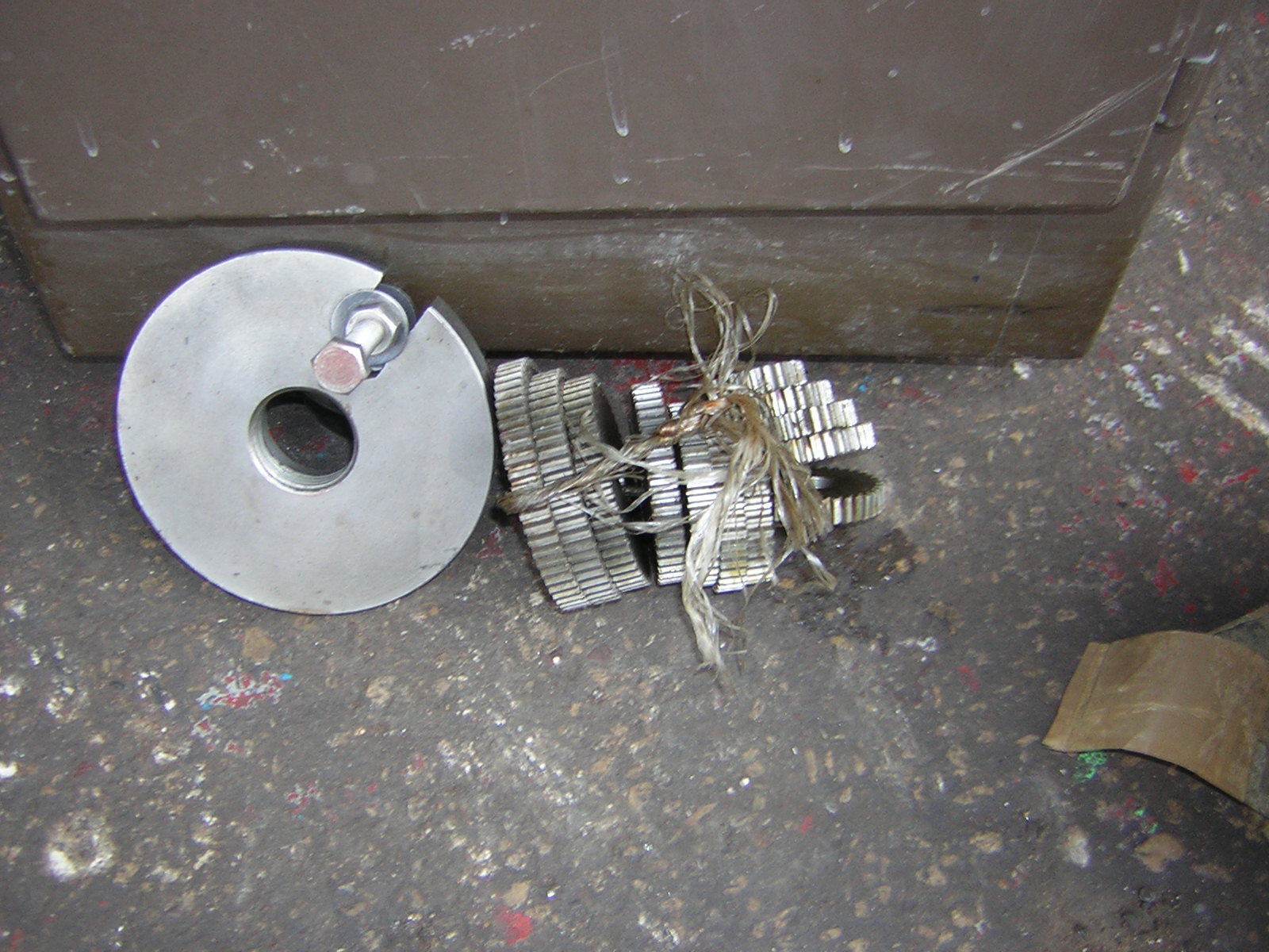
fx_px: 1320
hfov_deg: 51.4
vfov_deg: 39.7
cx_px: 634
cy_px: 476
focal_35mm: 36
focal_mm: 4.7
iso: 50
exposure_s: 1/30
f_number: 2.6
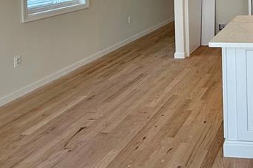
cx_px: 271
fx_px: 302
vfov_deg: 27.3
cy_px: -36
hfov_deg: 38.5
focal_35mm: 43
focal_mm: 2.22
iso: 64
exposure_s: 1/120
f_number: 2.2
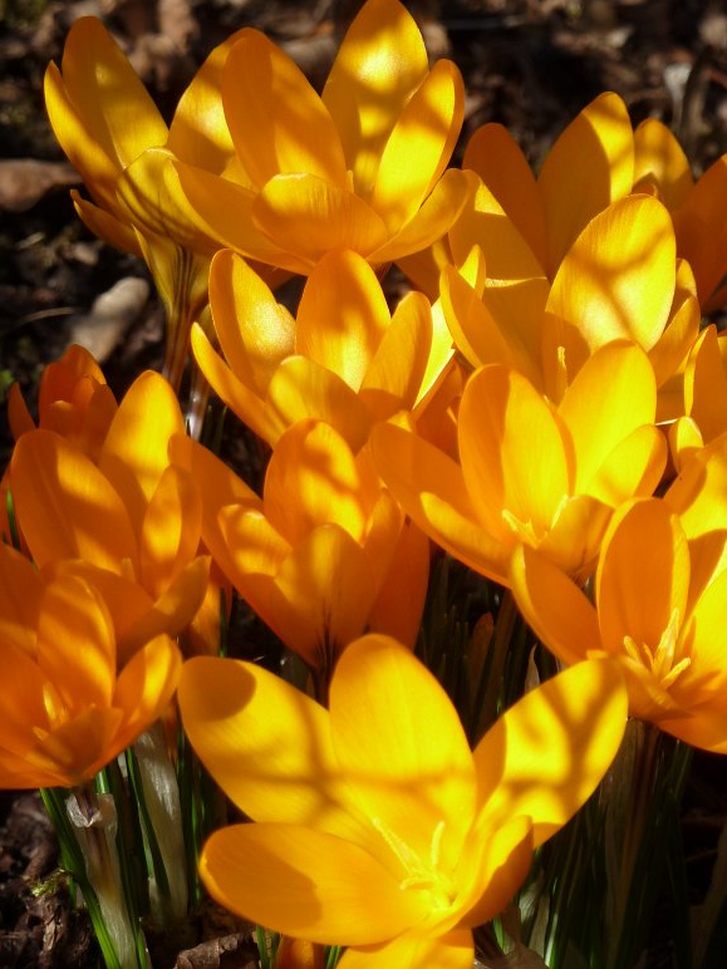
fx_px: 3864
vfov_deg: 14.3
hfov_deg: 10.7
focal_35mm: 138
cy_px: 503
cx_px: 324
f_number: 4.3
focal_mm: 17
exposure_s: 1/320
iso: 80
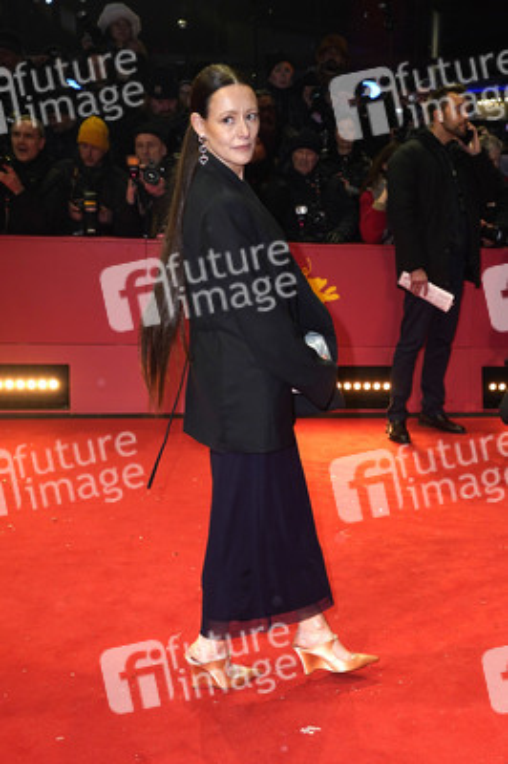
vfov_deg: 51.9
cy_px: 382
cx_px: 254
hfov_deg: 35.9
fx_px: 784
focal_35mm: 37
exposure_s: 1/160
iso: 640
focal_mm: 37
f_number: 5.6
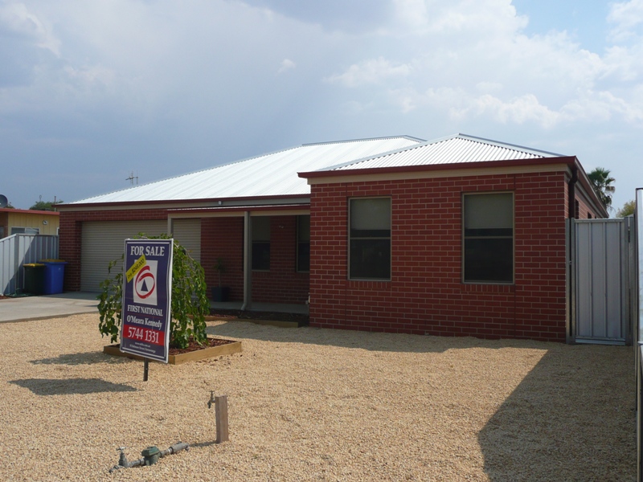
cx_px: 322
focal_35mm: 32
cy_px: 241
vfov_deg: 44.2
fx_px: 594
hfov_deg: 56.8
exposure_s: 1/400
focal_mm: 5.2
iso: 100
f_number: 8
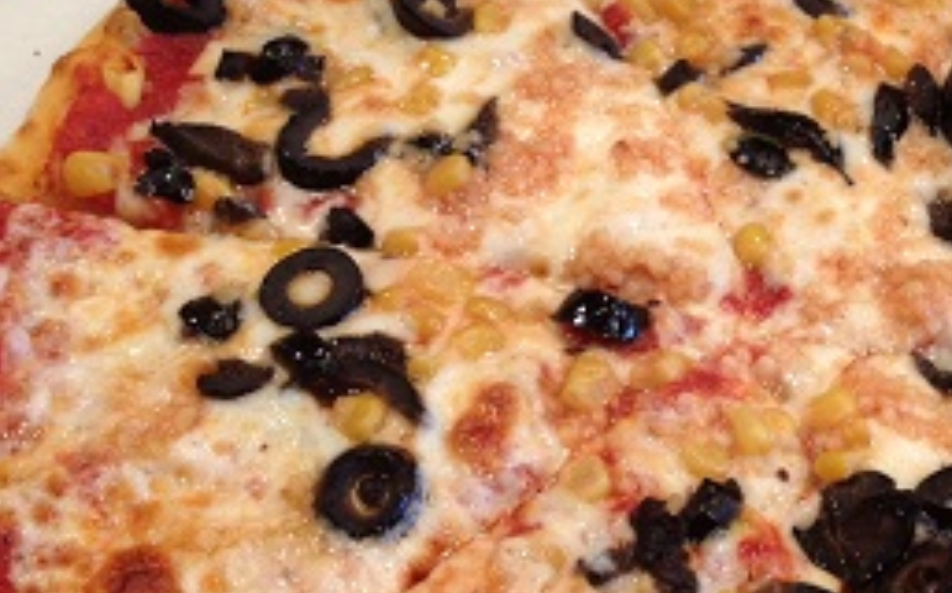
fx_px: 1685
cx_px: 708
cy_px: 398
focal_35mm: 65
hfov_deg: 31.0
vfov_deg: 19.9
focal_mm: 4.28
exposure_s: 1/20
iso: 125
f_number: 2.4
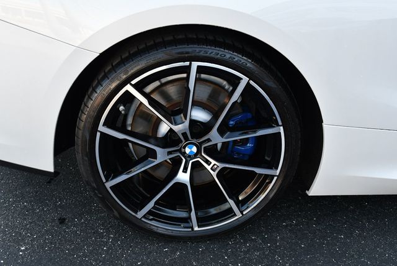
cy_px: 133
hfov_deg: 53.1
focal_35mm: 36
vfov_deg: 36.9
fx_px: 397
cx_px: 198
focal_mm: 18
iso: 400
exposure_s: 1/250
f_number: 5.6
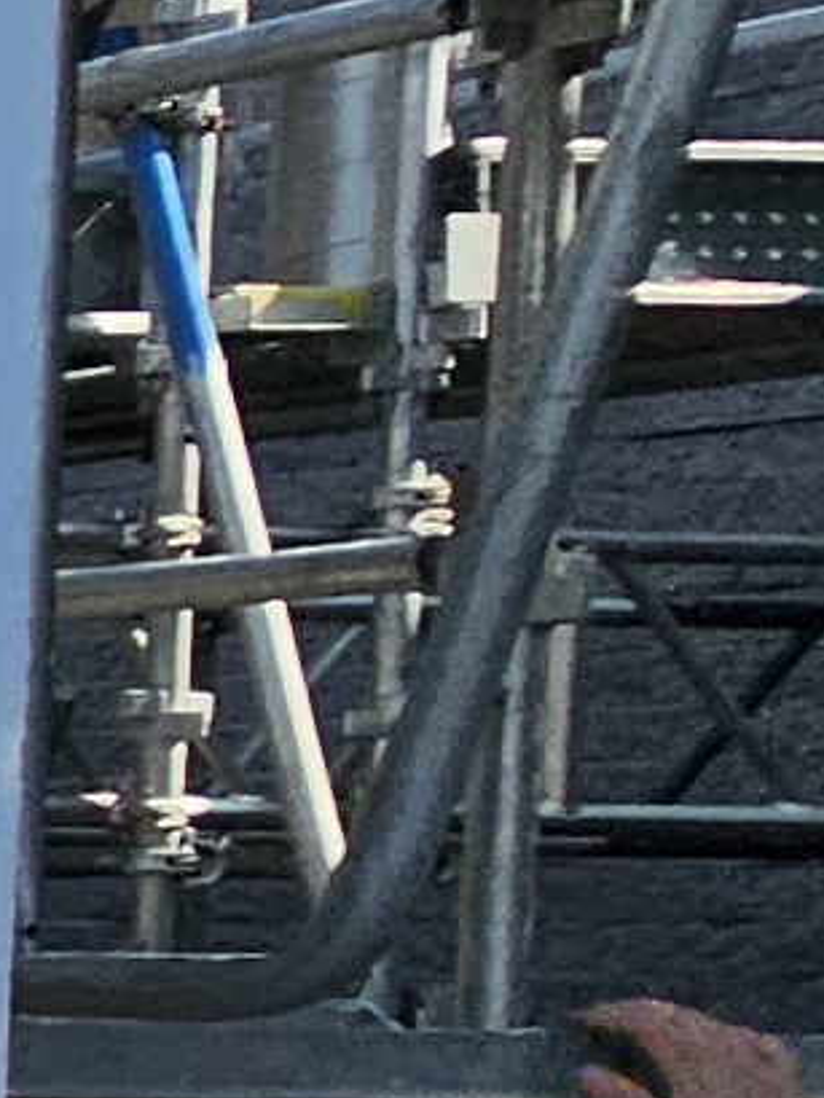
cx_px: -3578
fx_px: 4029
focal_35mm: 127
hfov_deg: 5.9
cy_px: 1165
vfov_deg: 15.2
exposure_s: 1/1700
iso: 50
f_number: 2.2
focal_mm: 2.2
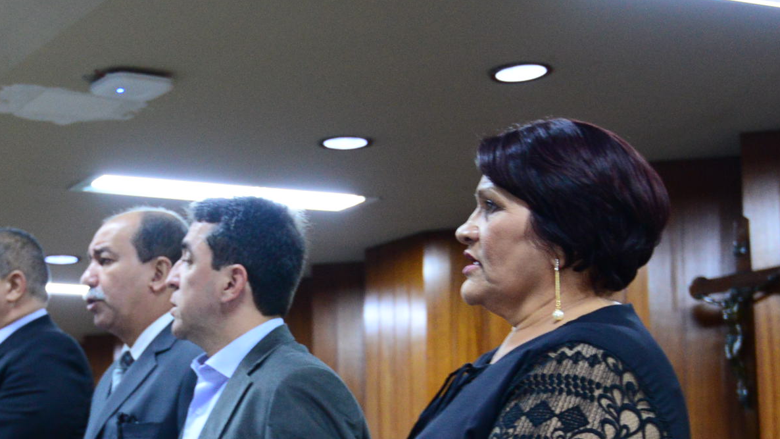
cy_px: 426
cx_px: 218
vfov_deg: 12.9
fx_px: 1923
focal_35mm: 93
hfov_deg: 22.8
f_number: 4
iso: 2500
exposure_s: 1/60
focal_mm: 35
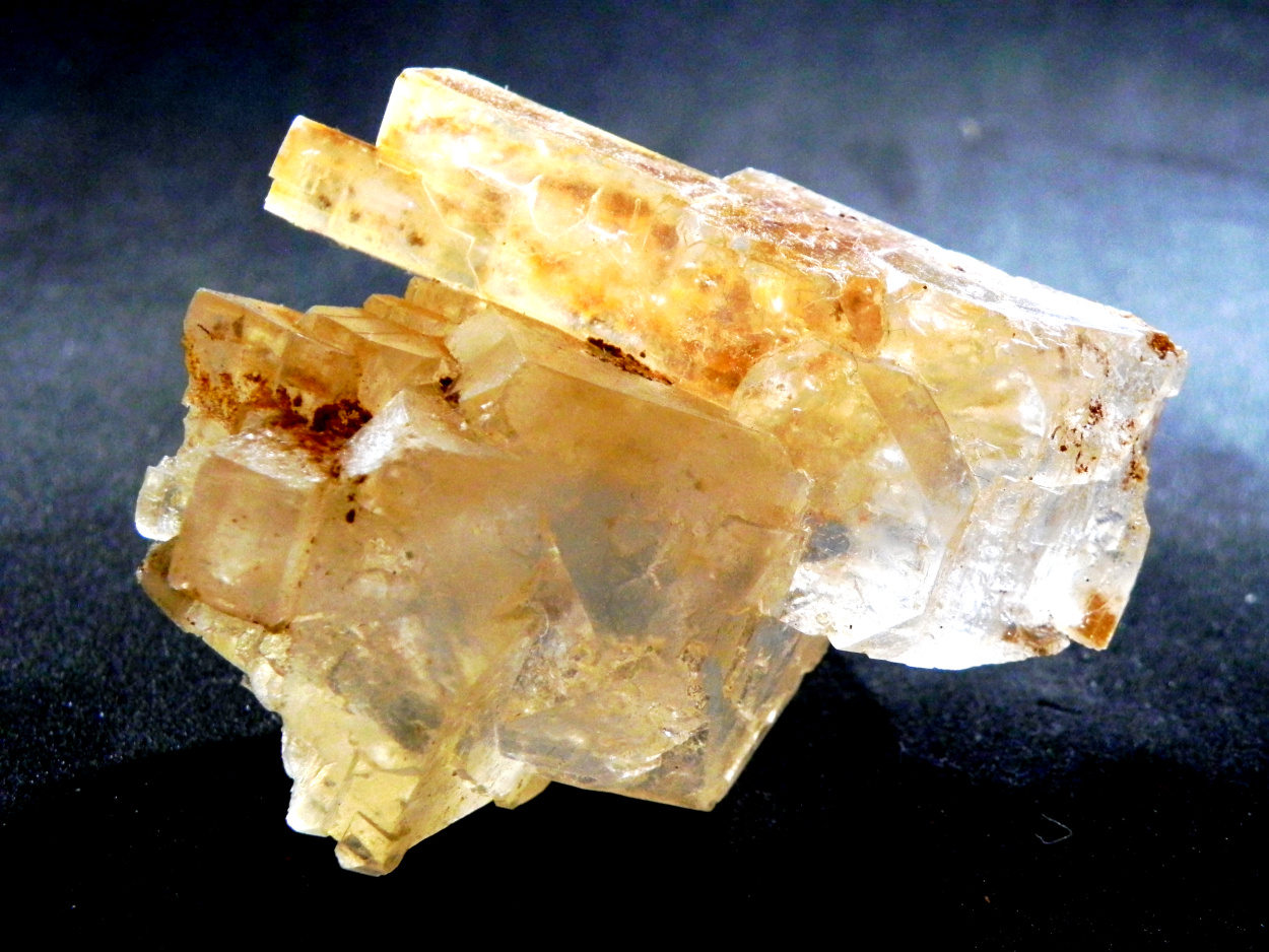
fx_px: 1687
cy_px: 476
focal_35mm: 46
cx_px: 634
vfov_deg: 31.5
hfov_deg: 41.2
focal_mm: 8.2
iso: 800
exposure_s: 1/40
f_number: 3.2
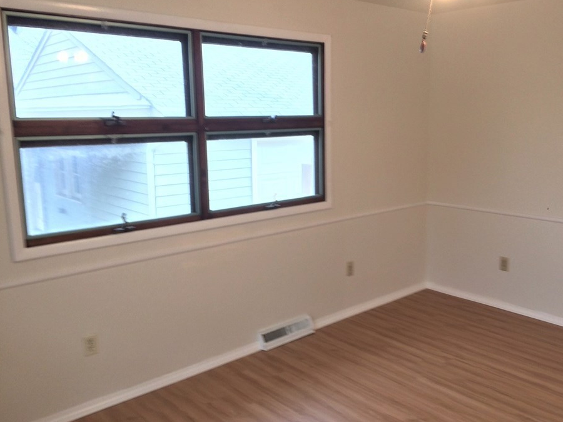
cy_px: 203
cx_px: 317
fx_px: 537
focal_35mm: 33
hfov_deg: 55.2
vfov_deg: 42.9
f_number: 2.2
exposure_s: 1/30
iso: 40
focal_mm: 4.15
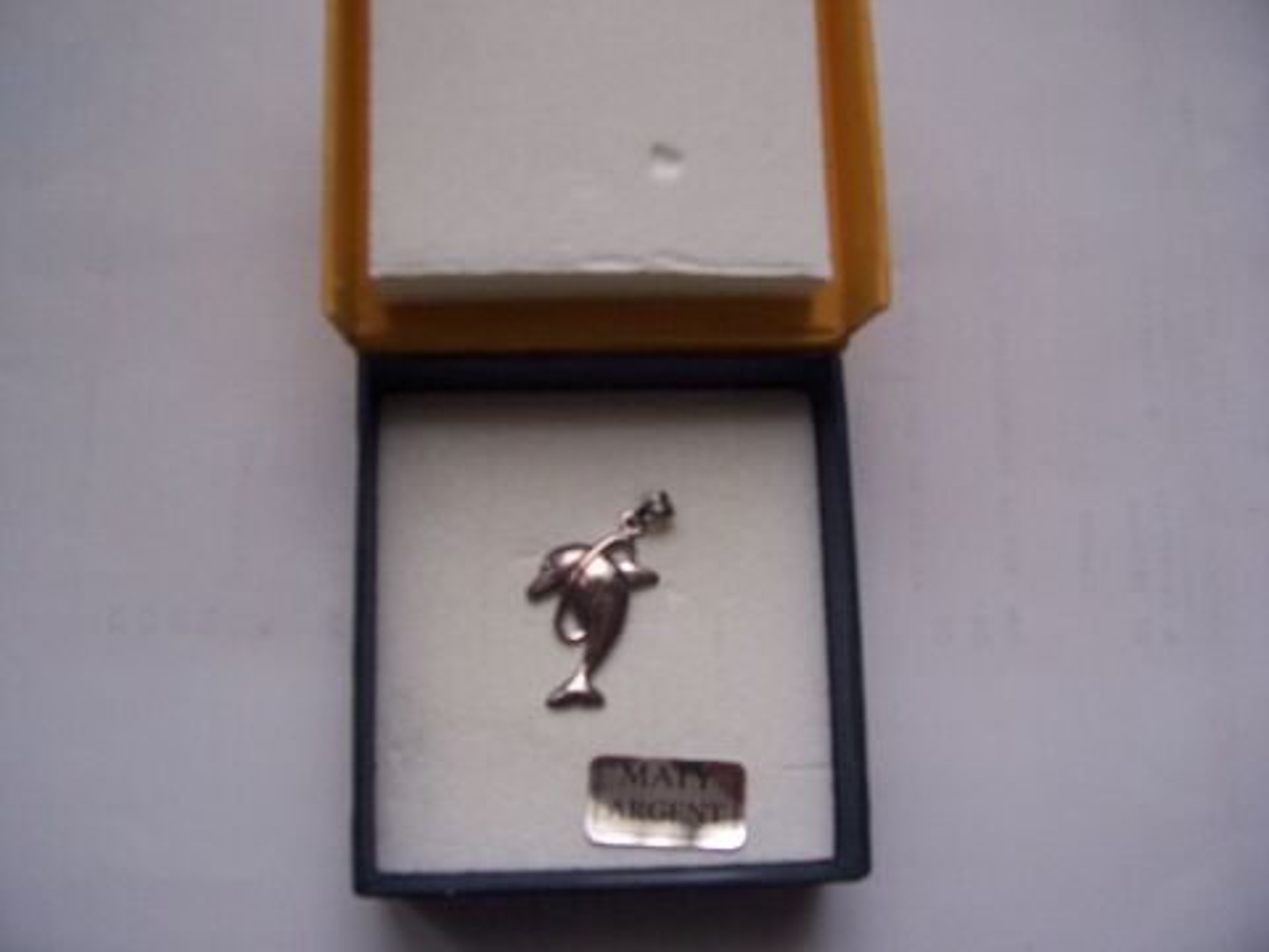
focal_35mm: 34
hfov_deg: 54.0
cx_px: 634
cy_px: 476
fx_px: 1246
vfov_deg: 41.8
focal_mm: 5.6
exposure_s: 1/15
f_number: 2.7
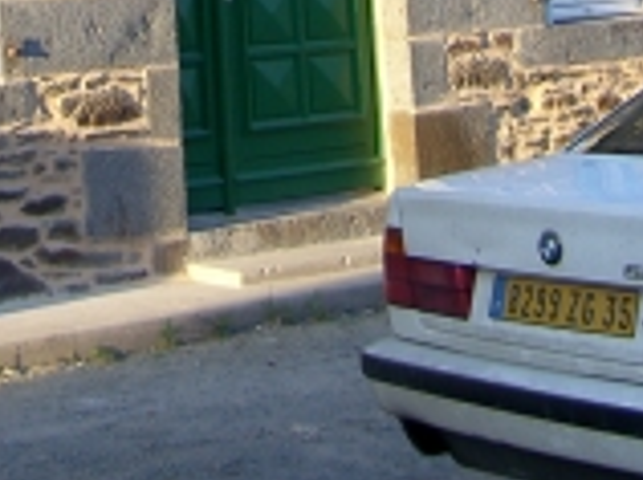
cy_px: -415
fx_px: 2244
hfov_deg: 16.2
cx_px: 110
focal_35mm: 121
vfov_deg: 11.3
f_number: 3.2
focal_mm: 7.4
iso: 50
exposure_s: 1/200
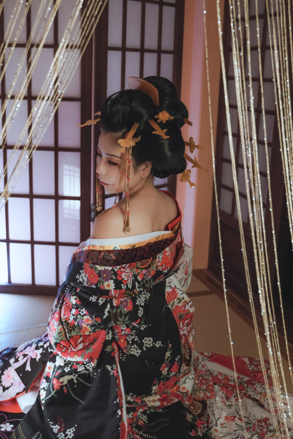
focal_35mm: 42
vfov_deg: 46.4
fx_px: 513
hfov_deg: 31.9
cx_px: 146
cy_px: 220
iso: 1000
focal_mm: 28
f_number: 2.8
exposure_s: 1/60
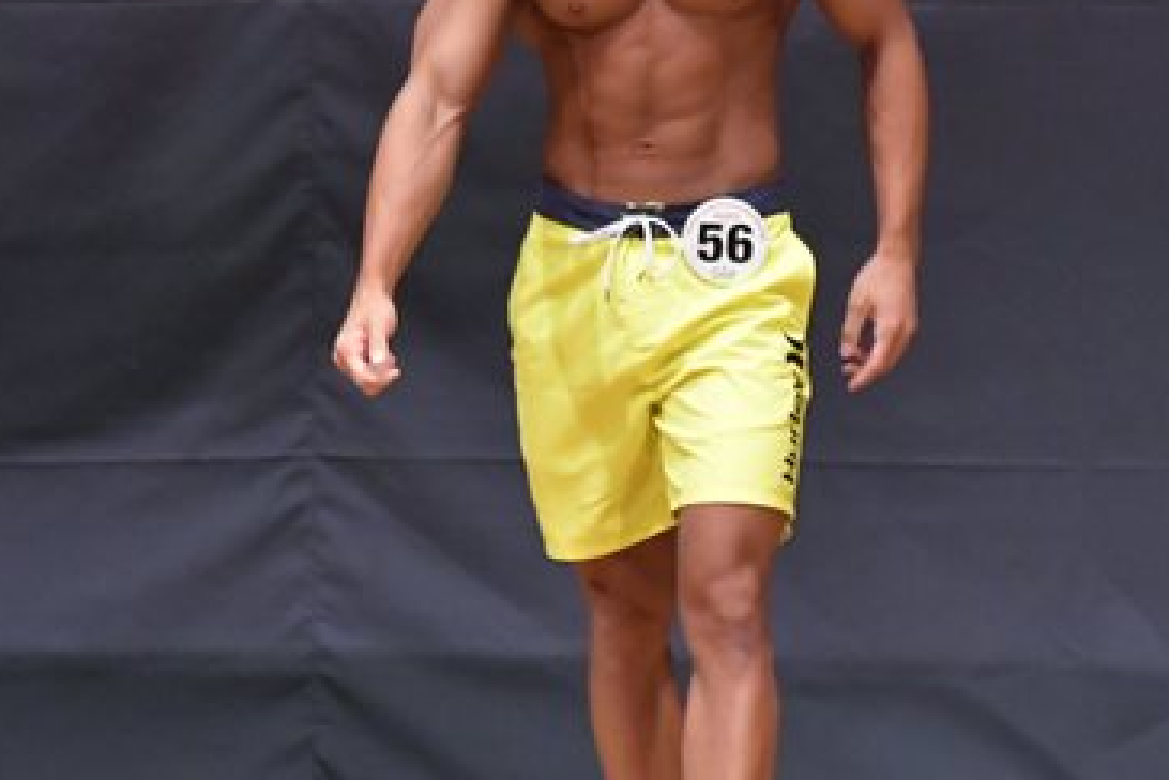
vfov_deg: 1.9
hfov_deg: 2.8
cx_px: 657
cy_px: 324
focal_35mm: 734
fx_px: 23843
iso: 6400
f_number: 5.6
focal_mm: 230
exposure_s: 1/400
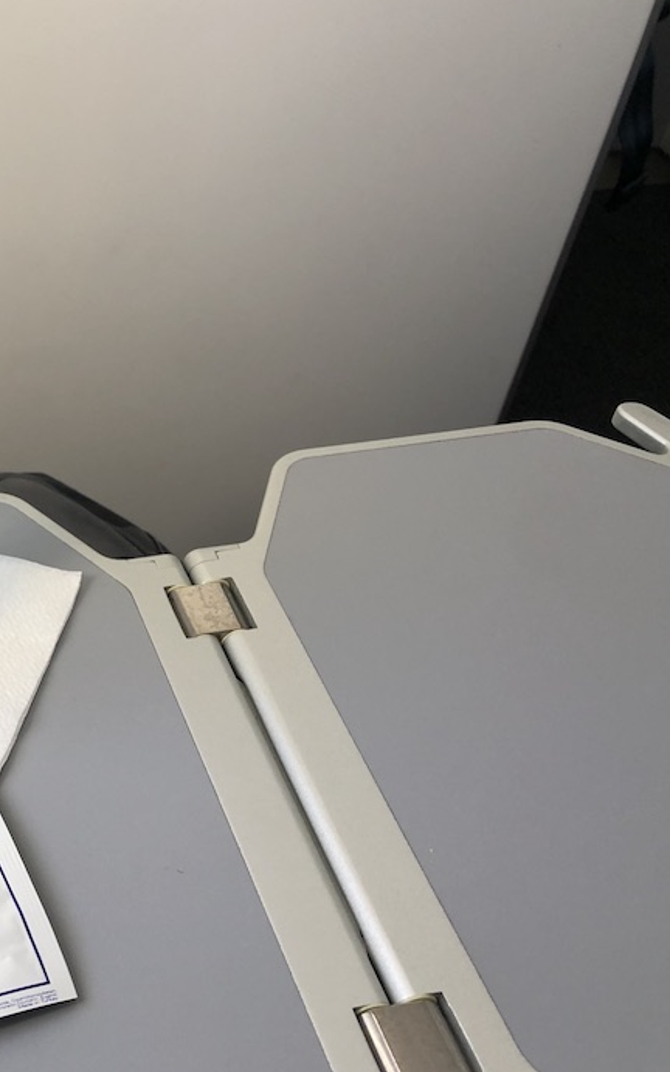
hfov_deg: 26.5
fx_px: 1285
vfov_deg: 45.3
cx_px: -98
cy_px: 512
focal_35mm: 44
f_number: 1.8
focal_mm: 4
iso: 25
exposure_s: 1/50
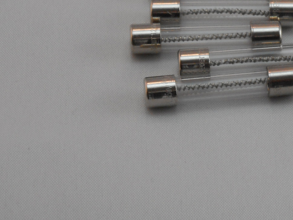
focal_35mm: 239
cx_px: 223
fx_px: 2022
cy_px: 44
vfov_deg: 6.2
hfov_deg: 8.3
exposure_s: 1/60
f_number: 5.8
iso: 280
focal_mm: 18.2
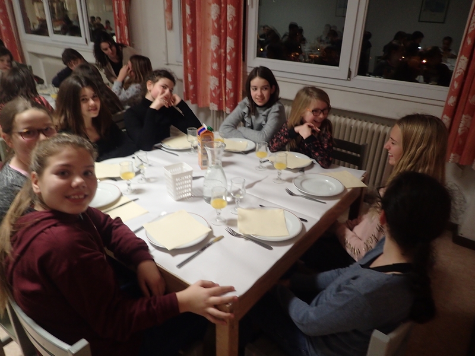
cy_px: 178
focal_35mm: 25
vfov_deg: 54.9
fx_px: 343
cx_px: 238
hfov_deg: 69.4
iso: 320
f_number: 2
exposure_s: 1/30
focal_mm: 4.5
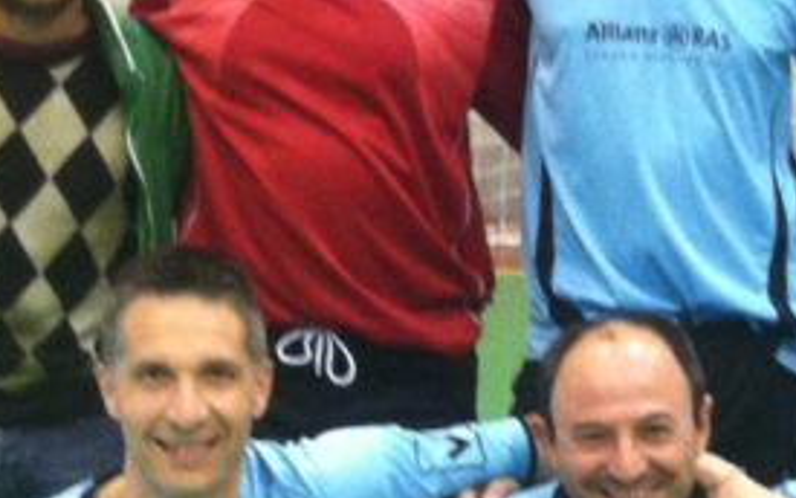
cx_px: 628
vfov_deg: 9.5
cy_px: 456
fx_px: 2994
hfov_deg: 15.1
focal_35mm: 138
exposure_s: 1/17
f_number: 2.8
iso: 250
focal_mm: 3.85
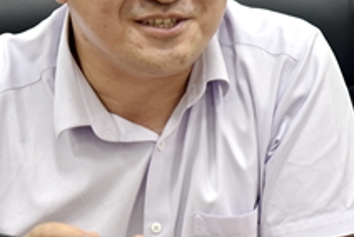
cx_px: 152
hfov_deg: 6.1
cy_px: 85
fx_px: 3338
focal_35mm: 339
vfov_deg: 4.1
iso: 640
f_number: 4
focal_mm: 120
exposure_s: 1/60
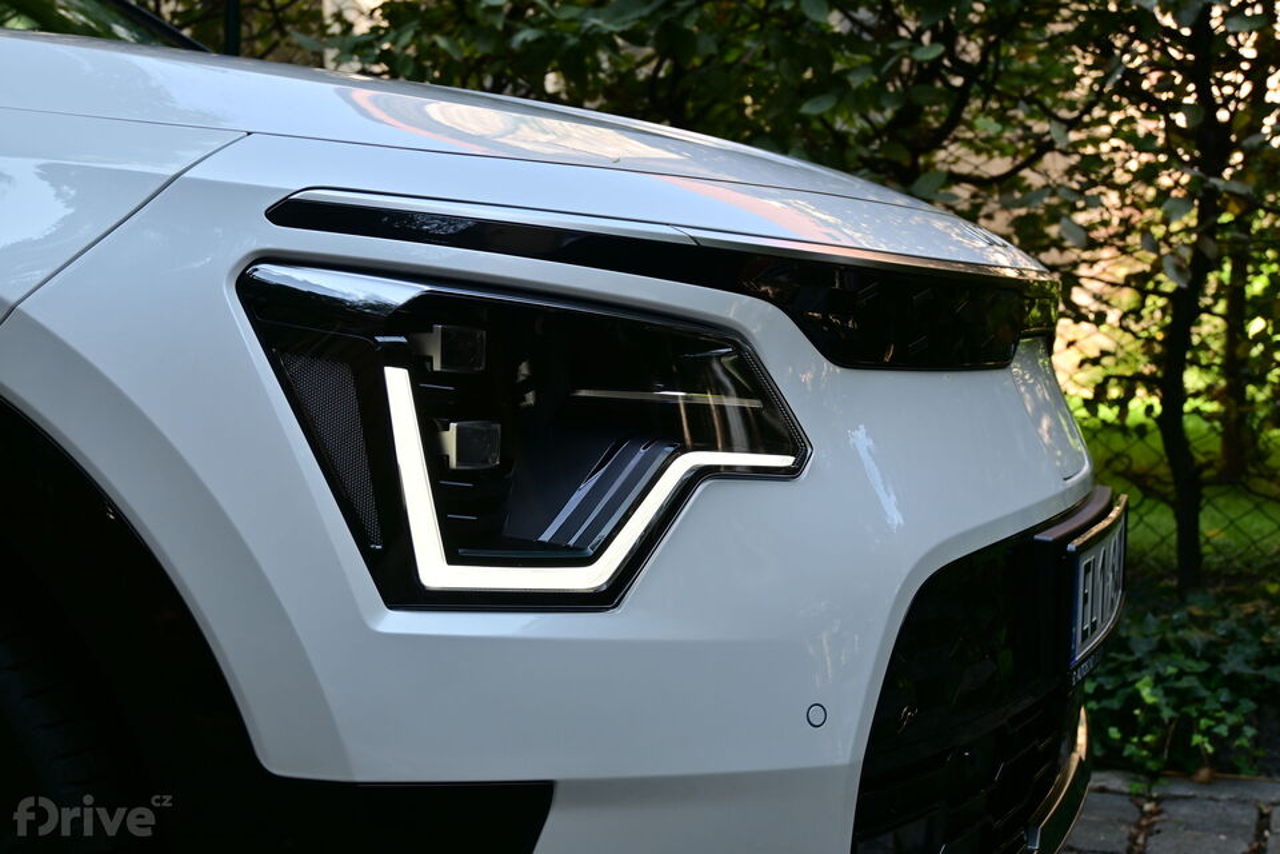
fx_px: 1813
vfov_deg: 26.5
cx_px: 640
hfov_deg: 38.9
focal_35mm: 51
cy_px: 427
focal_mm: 34
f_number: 5.6
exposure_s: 1/125
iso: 100
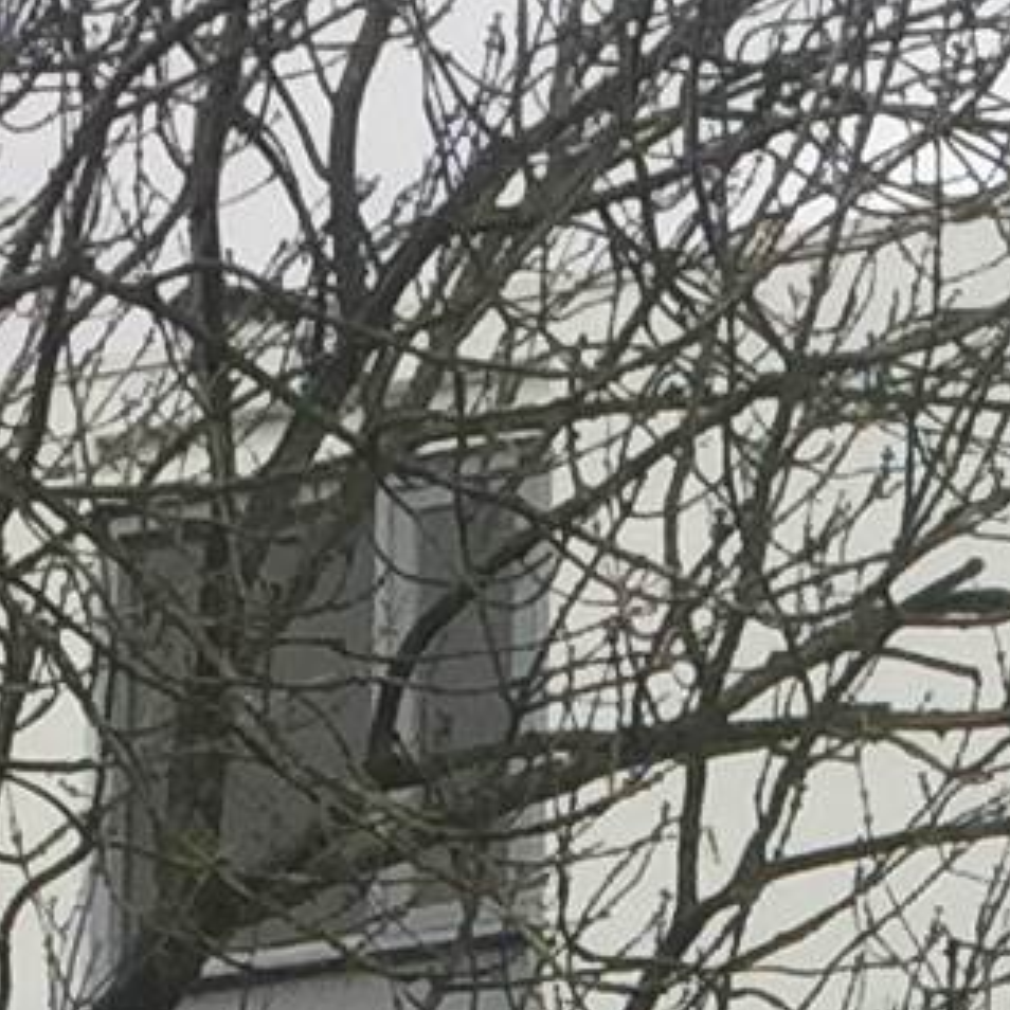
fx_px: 8682
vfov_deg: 6.1
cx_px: 1464
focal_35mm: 263
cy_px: 3090
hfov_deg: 6.6
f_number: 2.2
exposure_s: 1/316
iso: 32
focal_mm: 4.15
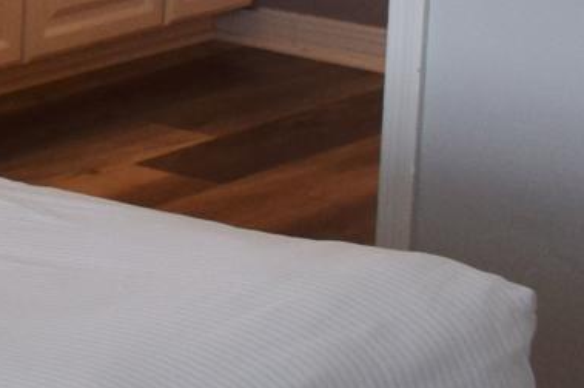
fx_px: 3468
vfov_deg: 6.3
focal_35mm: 214
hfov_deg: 8.1
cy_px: -285
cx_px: -1244
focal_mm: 18
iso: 400
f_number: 5.6
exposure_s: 1/125
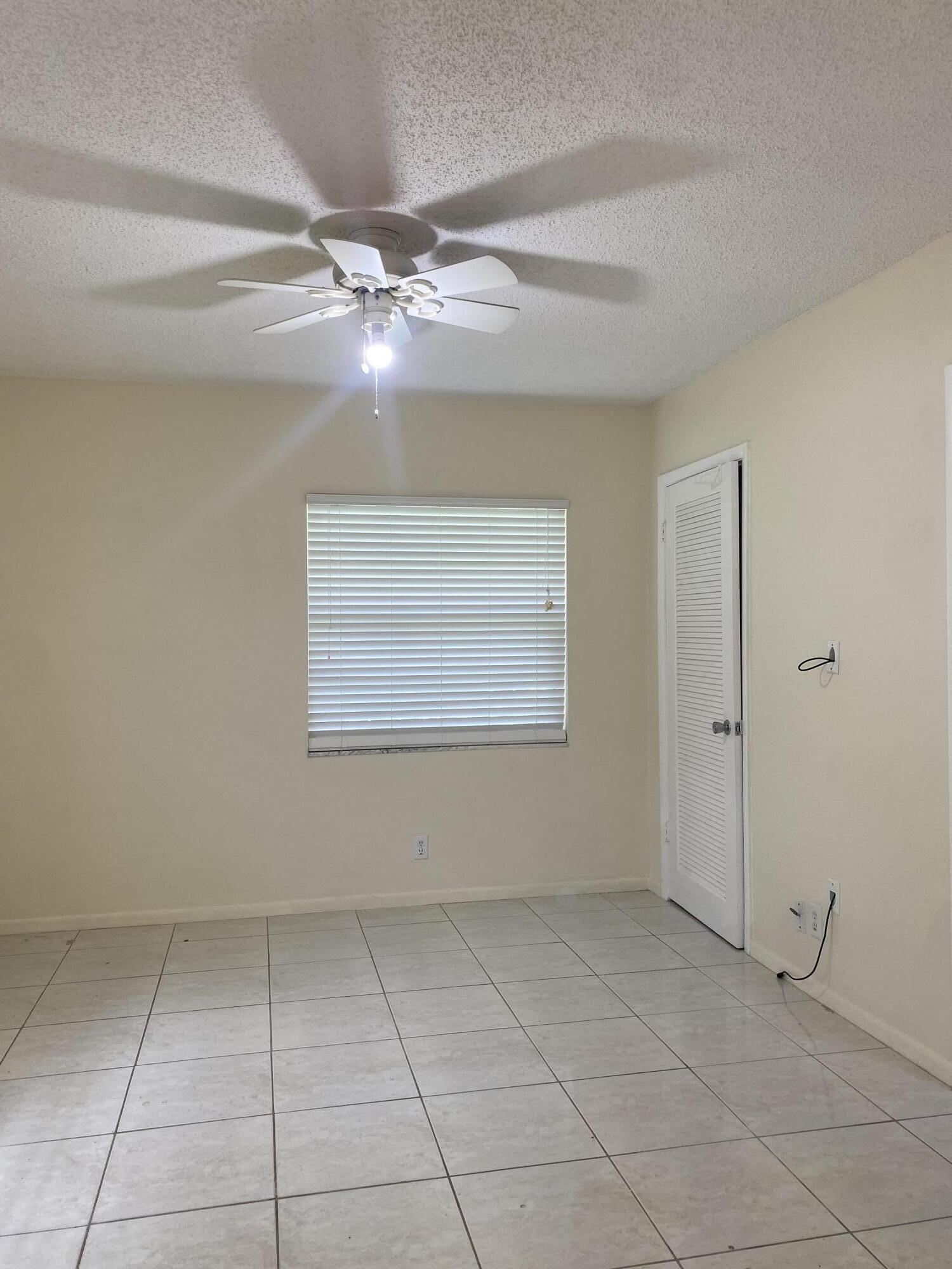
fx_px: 953
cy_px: 634
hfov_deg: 53.1
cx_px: 476
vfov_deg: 67.3
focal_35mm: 26
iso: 64
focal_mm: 4.25
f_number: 1.8
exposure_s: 1/120
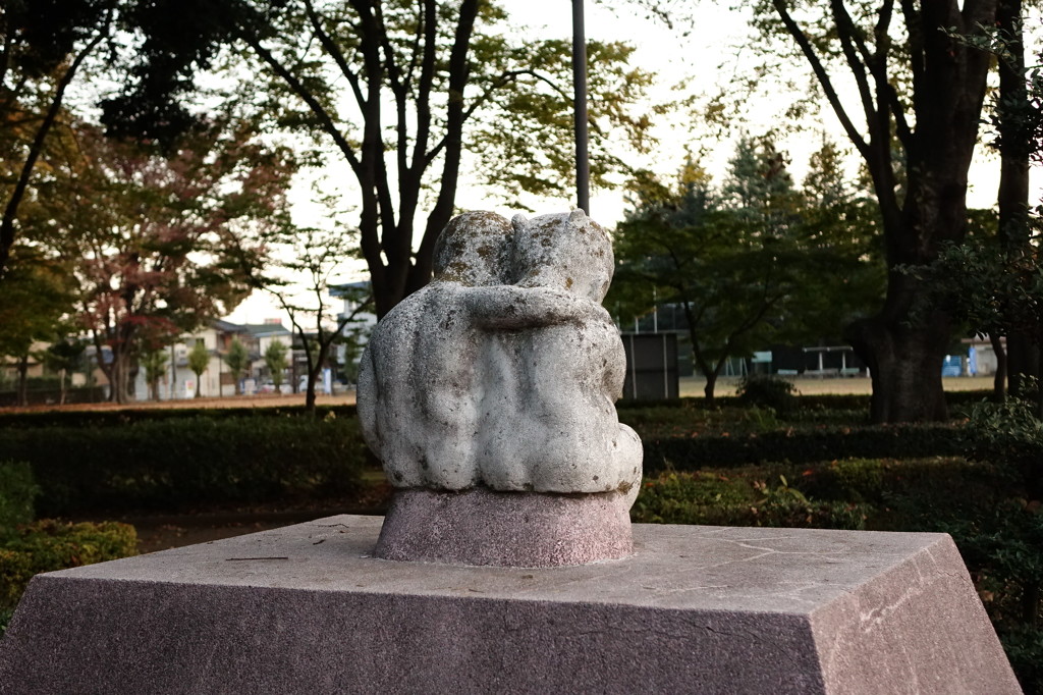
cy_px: 348
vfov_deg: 27.5
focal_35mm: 49
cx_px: 522
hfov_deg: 40.4
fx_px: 1419
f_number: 2.8
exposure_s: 1/800
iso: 1600
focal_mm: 17.83
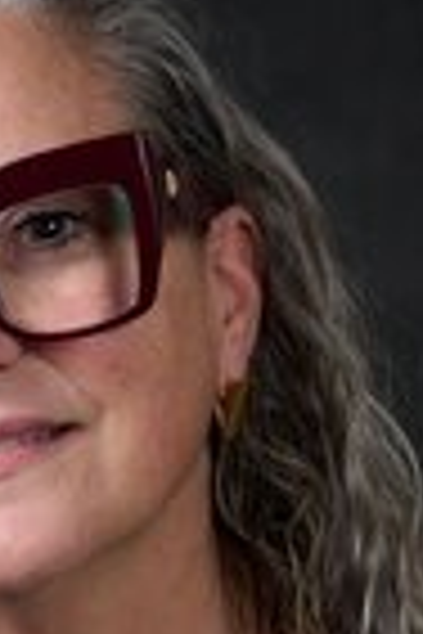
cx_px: -11
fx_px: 6556
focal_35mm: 372
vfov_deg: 5.5
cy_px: 670
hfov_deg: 3.7
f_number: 5.6
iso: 400
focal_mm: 85
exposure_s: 1/250
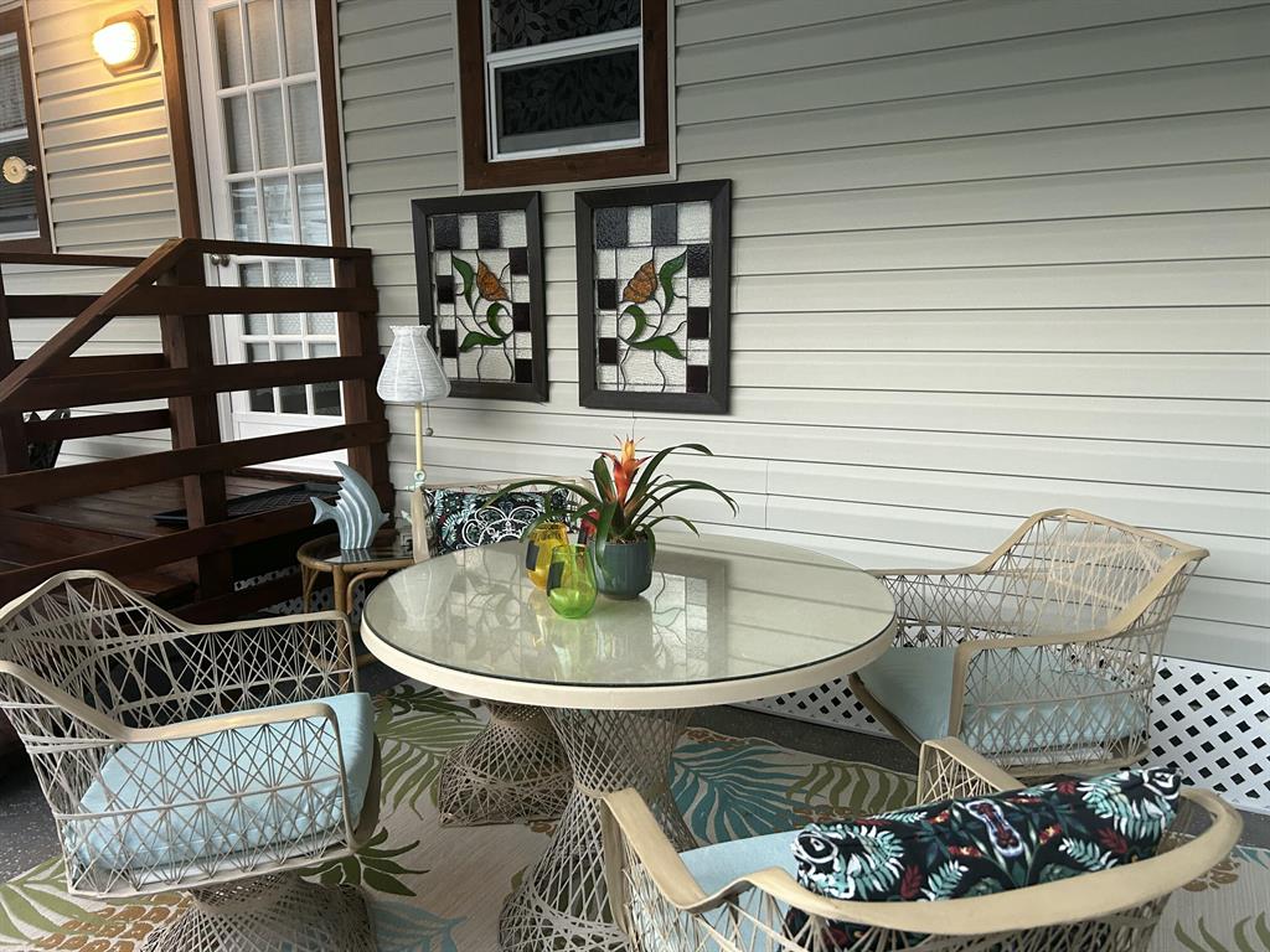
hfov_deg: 67.3
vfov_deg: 53.1
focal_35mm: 26
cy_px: 476
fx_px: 954
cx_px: 635
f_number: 1.5
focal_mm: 5.7
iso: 160
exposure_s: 1/60
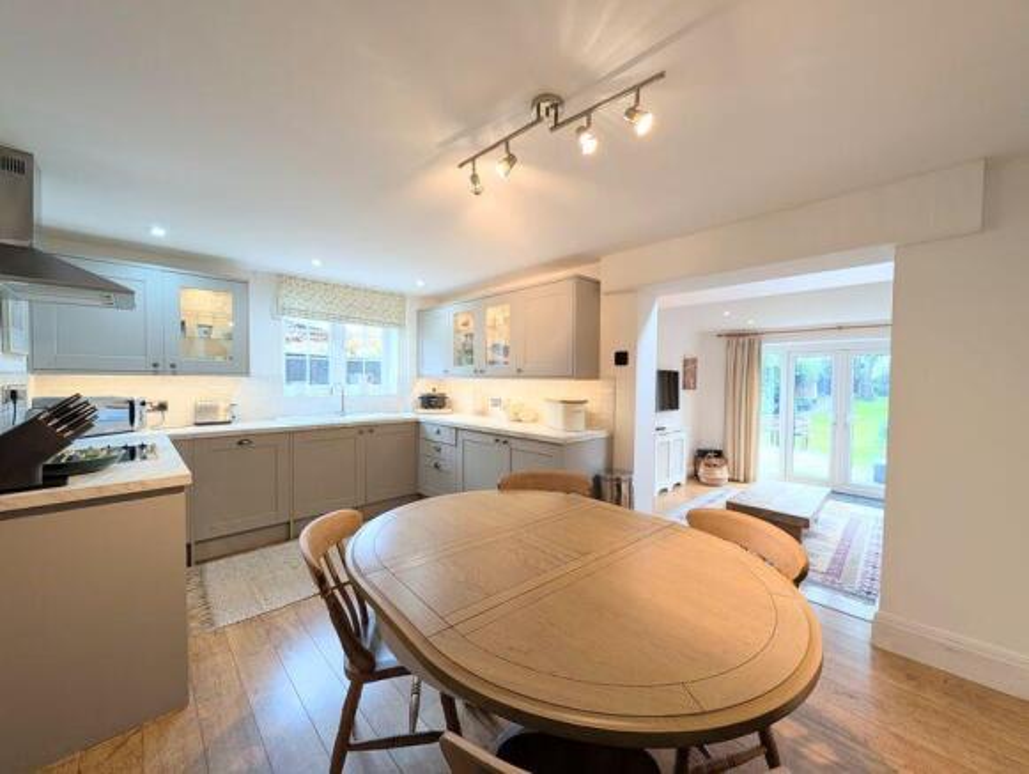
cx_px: 514
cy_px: 387
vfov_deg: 94.6
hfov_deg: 110.5
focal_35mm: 12
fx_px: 357
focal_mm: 2.02
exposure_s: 1/100
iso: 126
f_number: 1.7
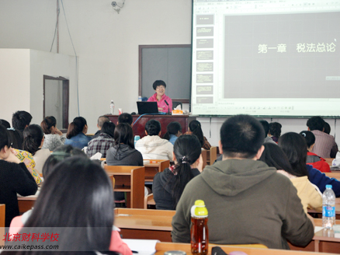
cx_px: 162
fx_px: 776
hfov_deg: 24.7
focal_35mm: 79
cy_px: 128
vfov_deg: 18.6
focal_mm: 48
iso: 800
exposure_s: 1/13
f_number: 4.8
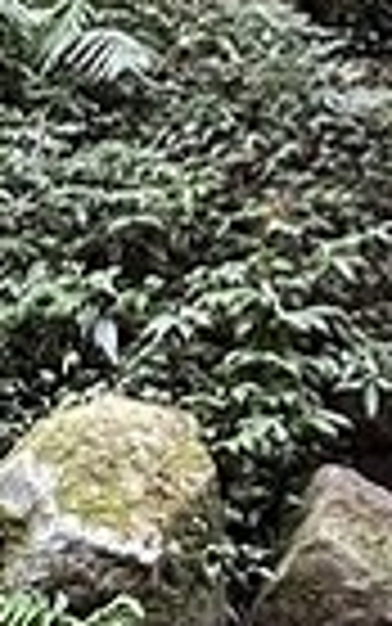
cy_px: 113
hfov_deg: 15.0
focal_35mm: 84
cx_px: 471
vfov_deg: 24.2
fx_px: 1434
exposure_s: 1/60
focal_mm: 1.57
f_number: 1.8
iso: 320
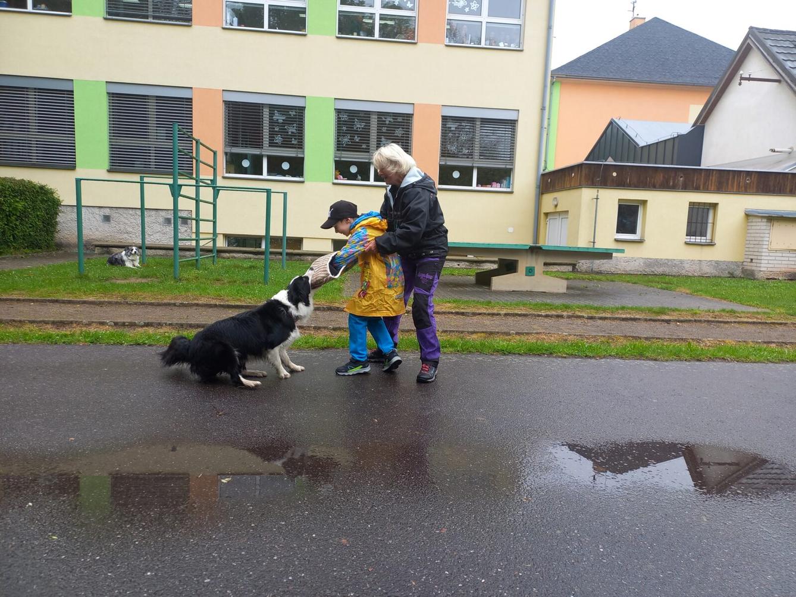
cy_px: 298
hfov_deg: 69.4
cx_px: 398
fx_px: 575
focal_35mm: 25
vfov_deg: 54.9
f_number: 1.8
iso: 50
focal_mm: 4.65
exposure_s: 1/138
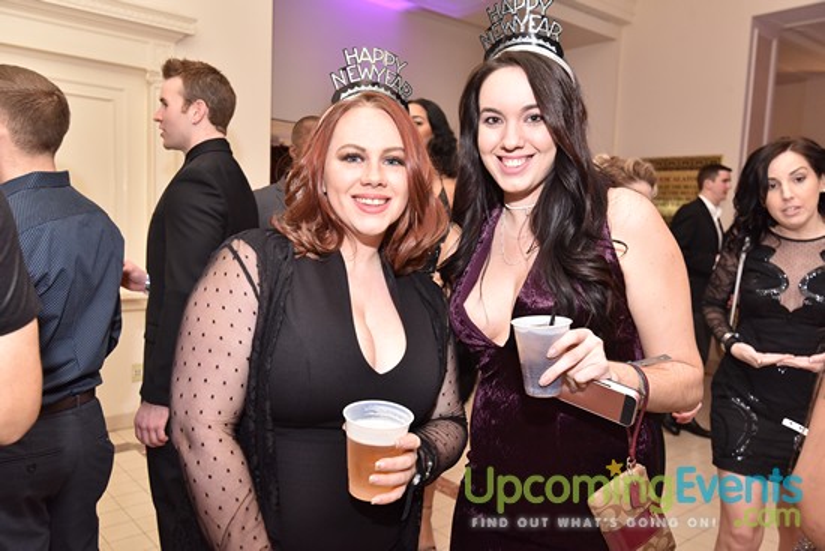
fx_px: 688
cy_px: 276
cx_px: 412
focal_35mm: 30
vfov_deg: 43.6
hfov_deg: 61.9
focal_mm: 30
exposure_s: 1/200
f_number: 6.3
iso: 2000
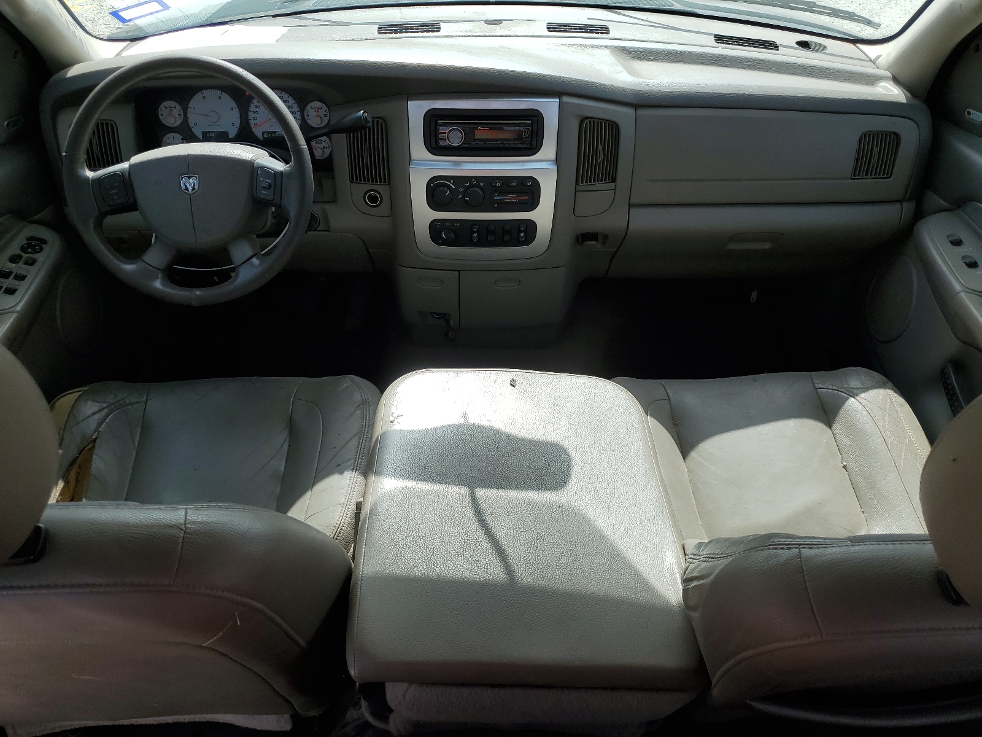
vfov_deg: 53.1
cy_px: 368
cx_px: 491
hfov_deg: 67.3
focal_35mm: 26
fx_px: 738
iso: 50
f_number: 1.5
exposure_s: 1/1429
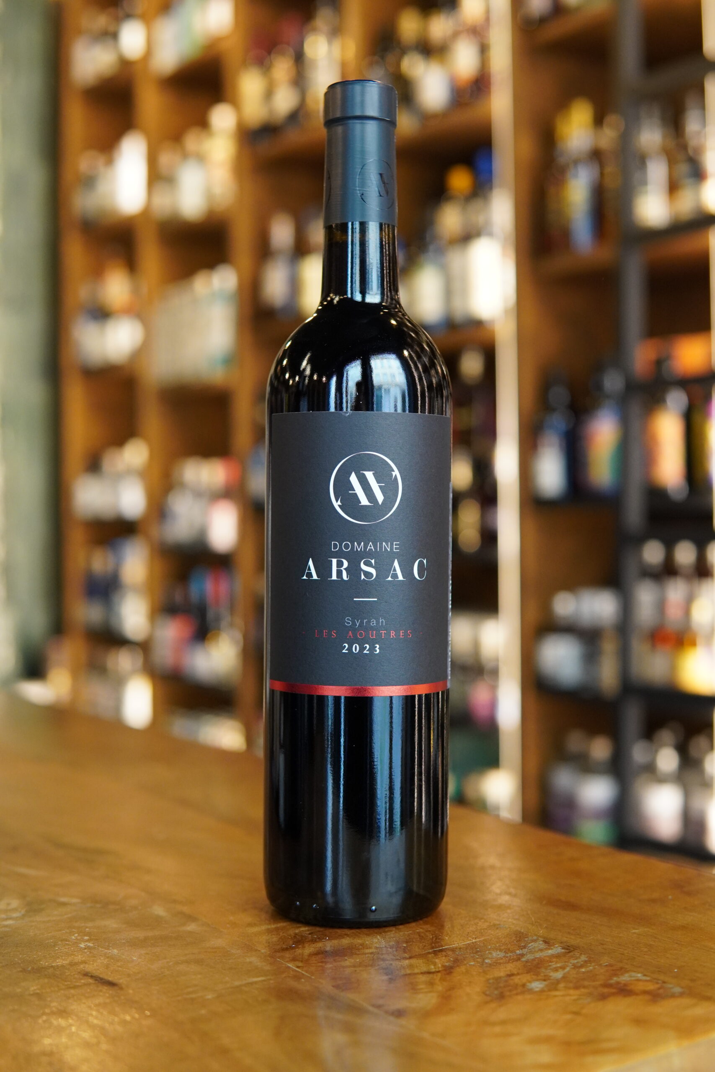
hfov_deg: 29.9
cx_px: 358
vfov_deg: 43.6
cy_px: 536
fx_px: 1340
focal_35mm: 45
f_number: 2.8
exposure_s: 1/160
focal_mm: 30
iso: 1600
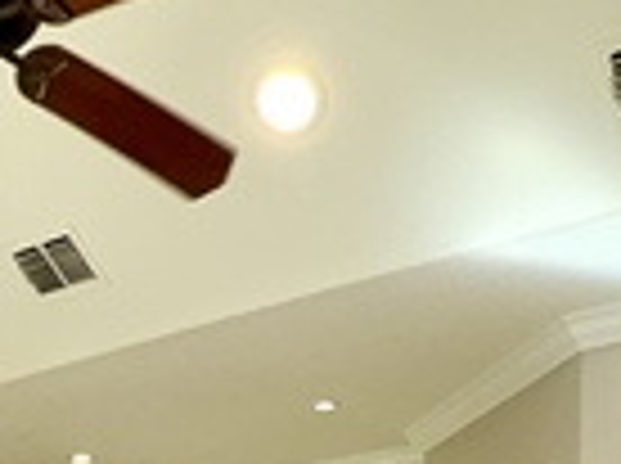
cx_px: 144
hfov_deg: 29.3
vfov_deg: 16.9
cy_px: 923
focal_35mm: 65
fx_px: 1164
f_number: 2.2
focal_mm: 2.22
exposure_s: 1/120
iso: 125
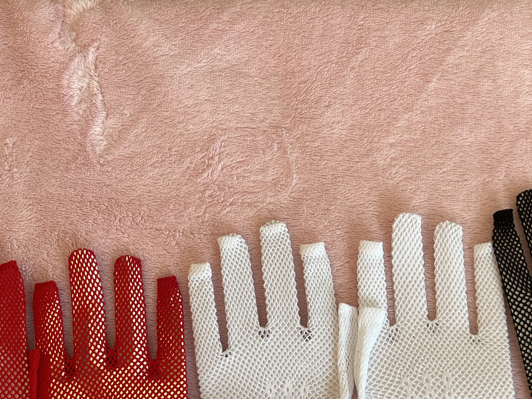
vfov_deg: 27.7
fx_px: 768
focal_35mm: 50
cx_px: 328
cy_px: 383
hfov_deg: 38.0
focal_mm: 5.1
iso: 40
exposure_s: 1/122
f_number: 1.6
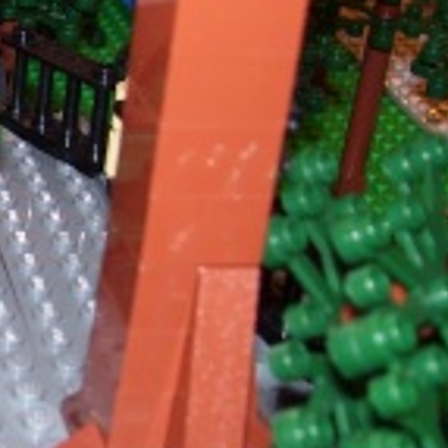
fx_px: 1464
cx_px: -232
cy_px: 216
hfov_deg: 15.9
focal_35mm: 100
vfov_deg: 17.4
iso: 80
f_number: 2.7
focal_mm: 6
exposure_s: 1/60
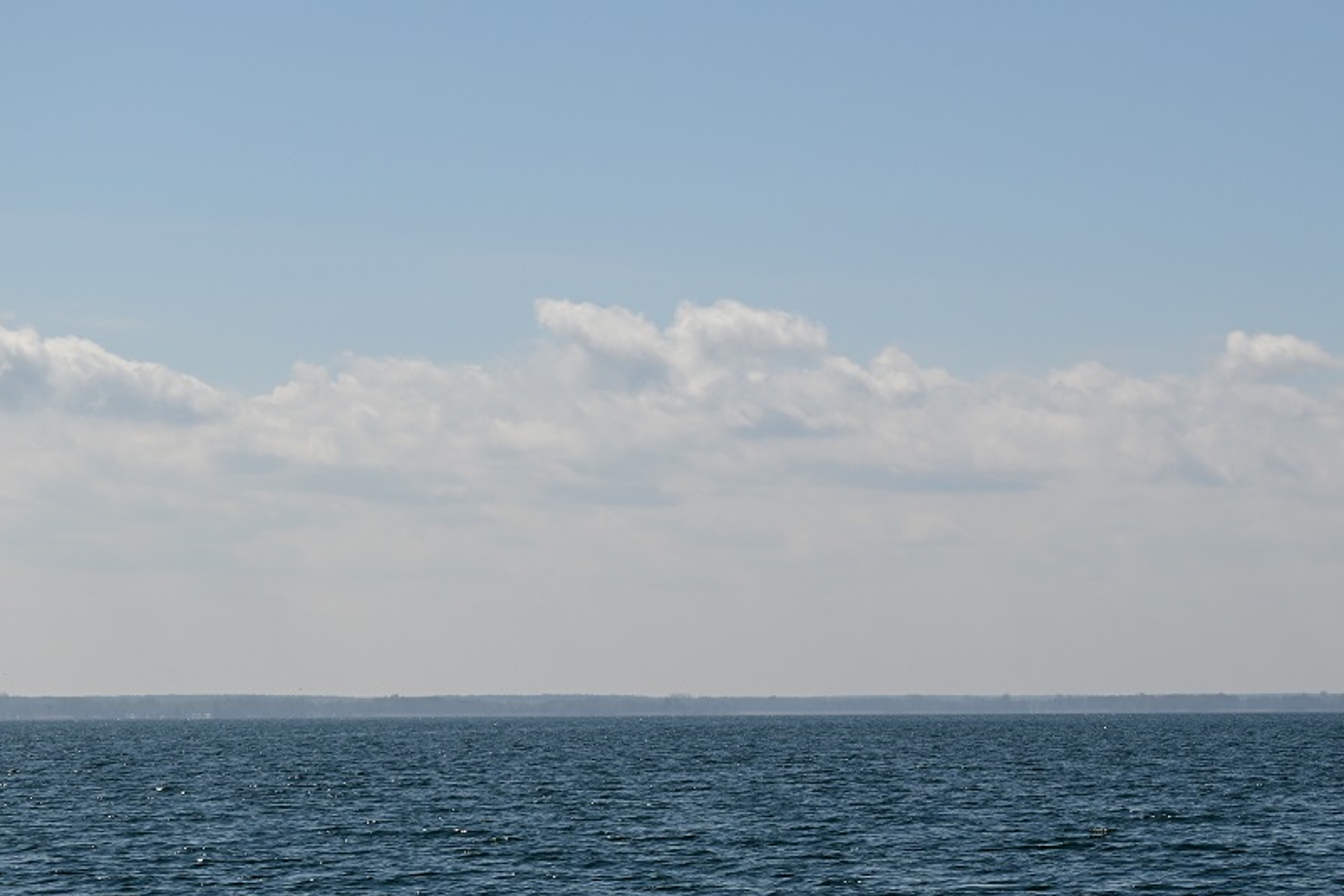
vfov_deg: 10.4
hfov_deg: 15.5
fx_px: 4891
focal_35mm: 131
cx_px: 1220
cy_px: 746
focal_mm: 70
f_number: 7.1
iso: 100
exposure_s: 1/800
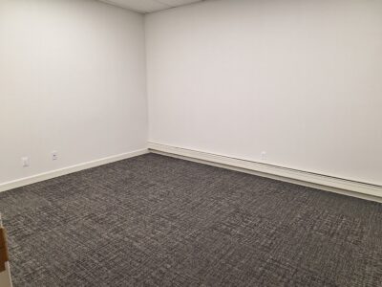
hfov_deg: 73.9
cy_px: 144
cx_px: 191
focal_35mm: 23
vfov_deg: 58.9
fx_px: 254
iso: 40
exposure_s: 1/60
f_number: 1.8
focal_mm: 5.54
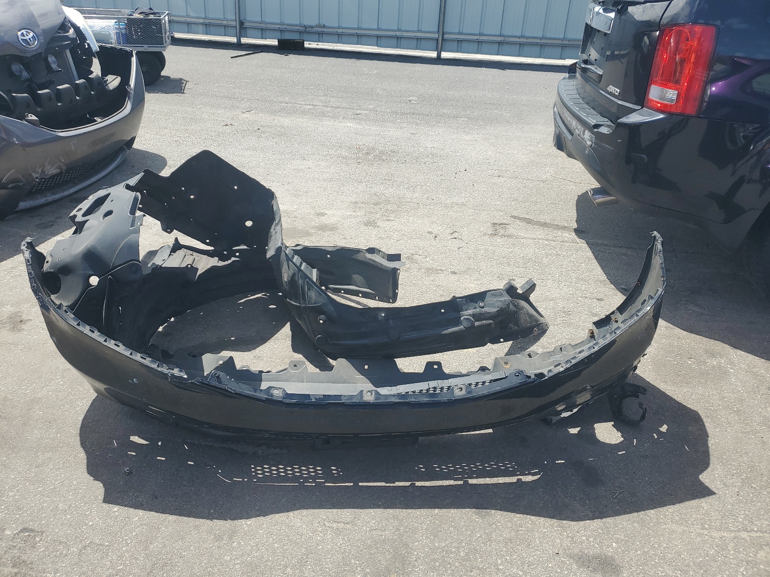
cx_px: 385
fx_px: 578
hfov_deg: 67.3
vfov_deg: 53.1
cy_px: 288
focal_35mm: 26
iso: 50
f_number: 1.5
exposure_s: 1/2000
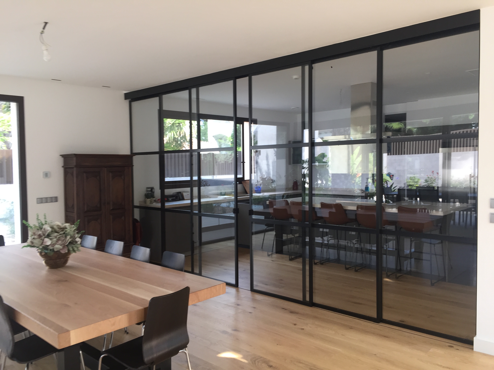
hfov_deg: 61.7
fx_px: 414
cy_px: 185
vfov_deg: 48.2
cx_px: 247
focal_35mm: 29
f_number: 2.2
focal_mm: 4.15
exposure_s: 1/100
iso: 50
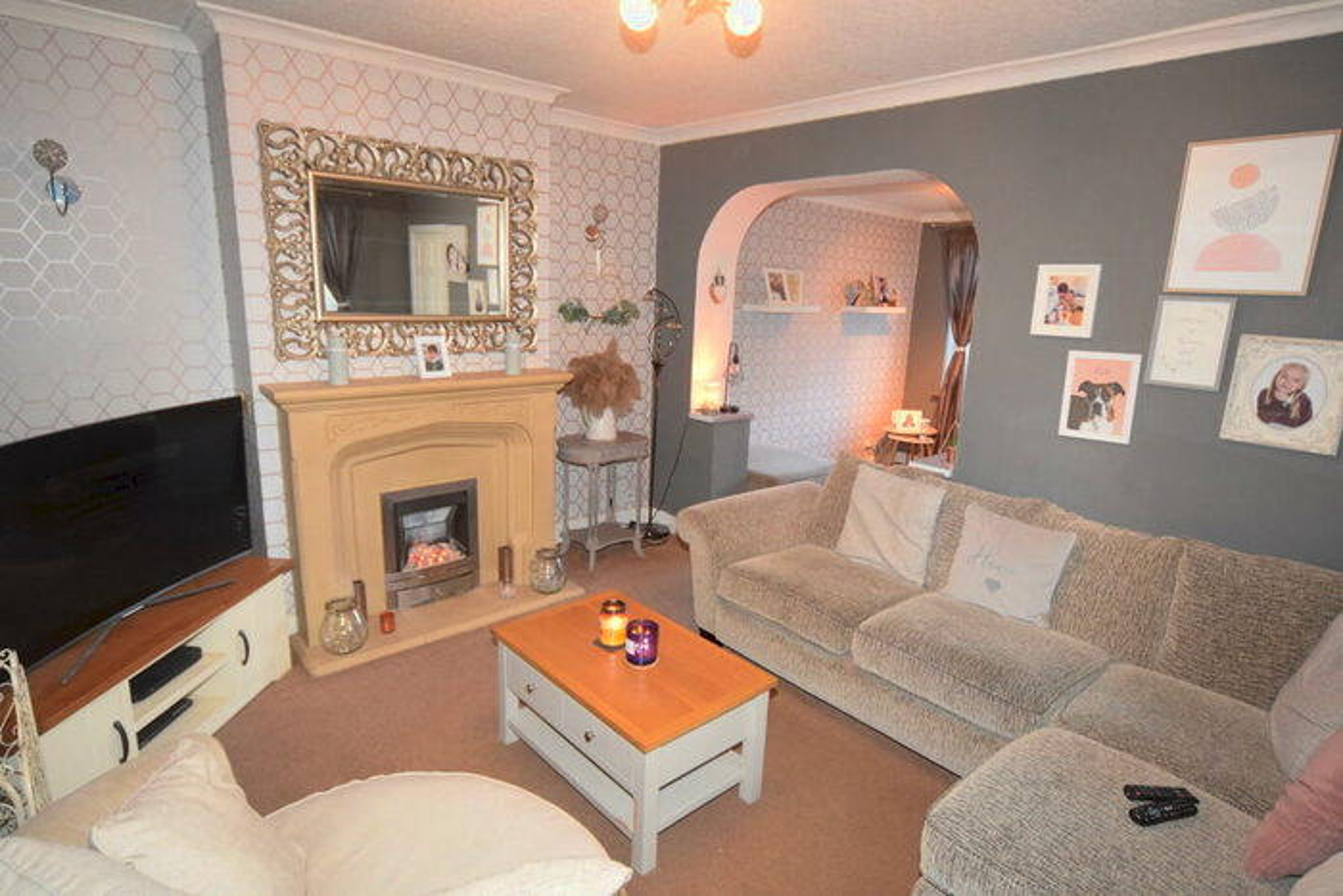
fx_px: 672
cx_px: 672
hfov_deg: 90.0
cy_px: 448
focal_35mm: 18
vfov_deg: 67.4
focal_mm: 12
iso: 3200
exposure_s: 1/60
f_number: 4.5
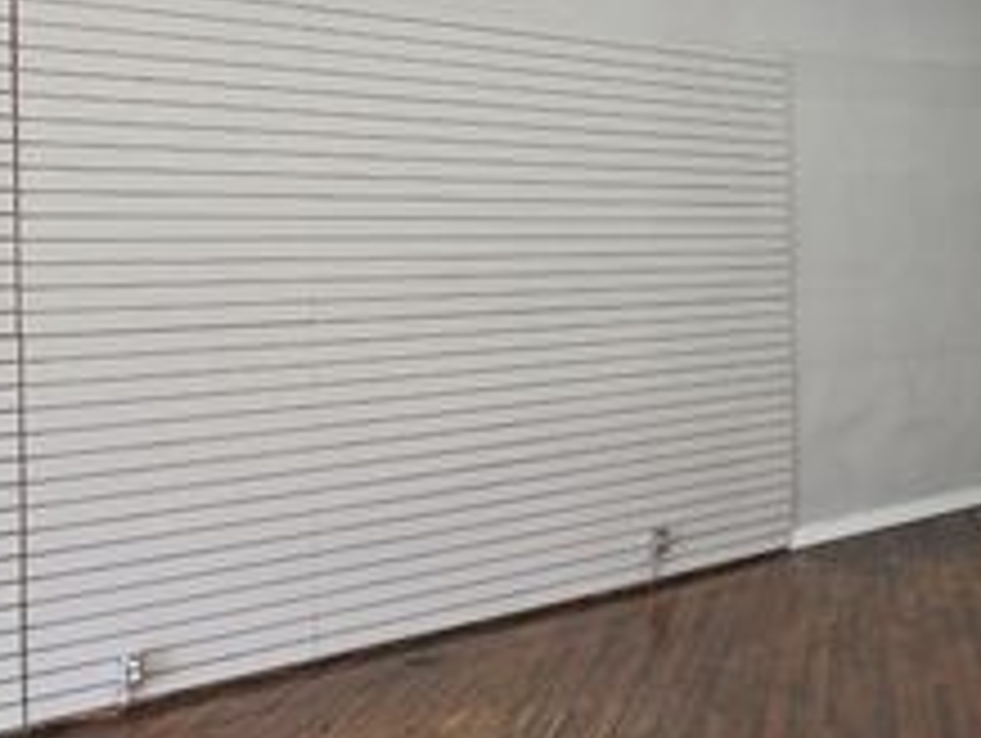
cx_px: 990
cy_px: 232
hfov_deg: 32.1
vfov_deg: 26.4
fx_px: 1560
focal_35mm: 55
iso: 200
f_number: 1.78
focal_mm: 6.76
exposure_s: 1/196
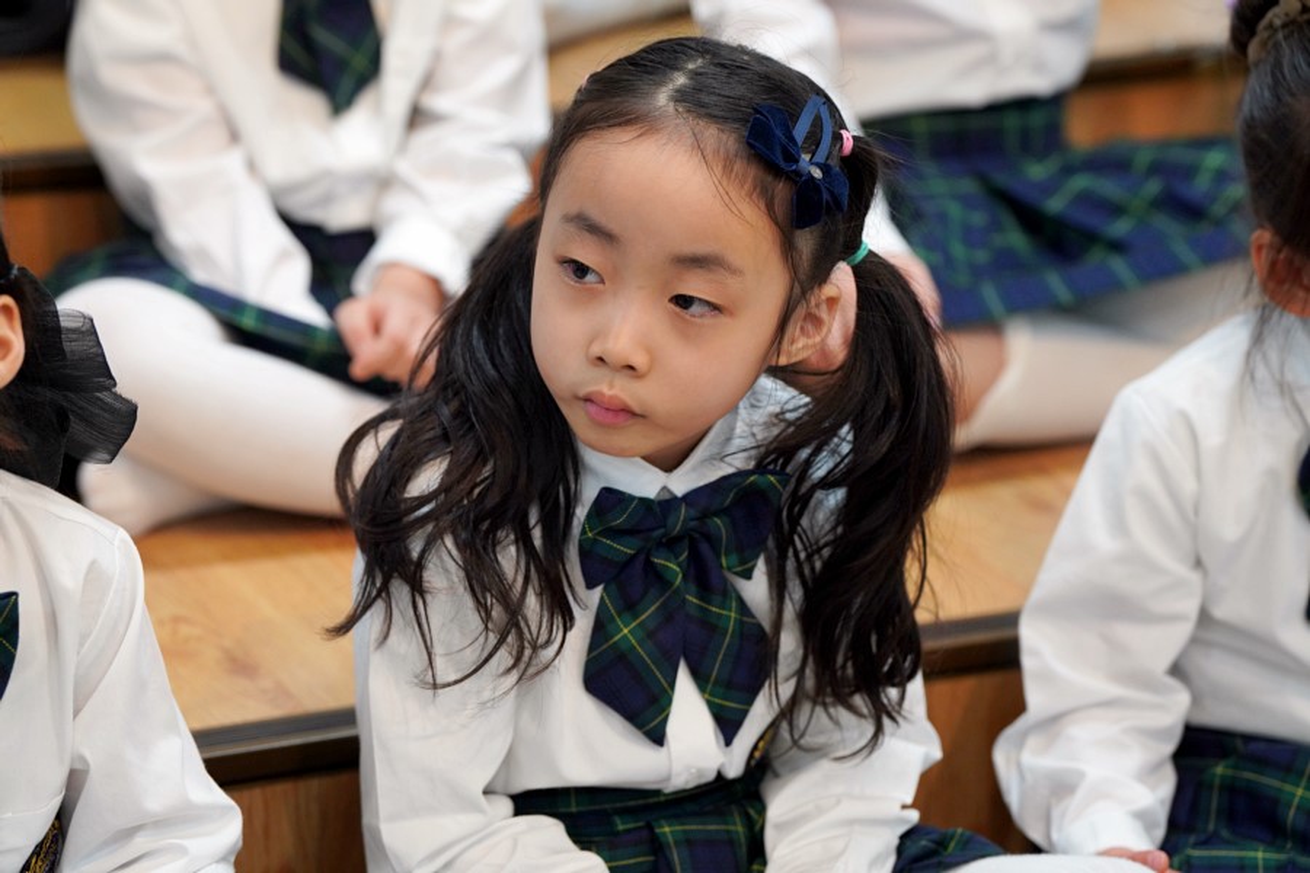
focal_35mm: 122
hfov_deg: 16.8
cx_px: 655
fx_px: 4439
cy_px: 436
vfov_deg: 11.2
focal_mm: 122
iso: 1600
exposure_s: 1/160
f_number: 4
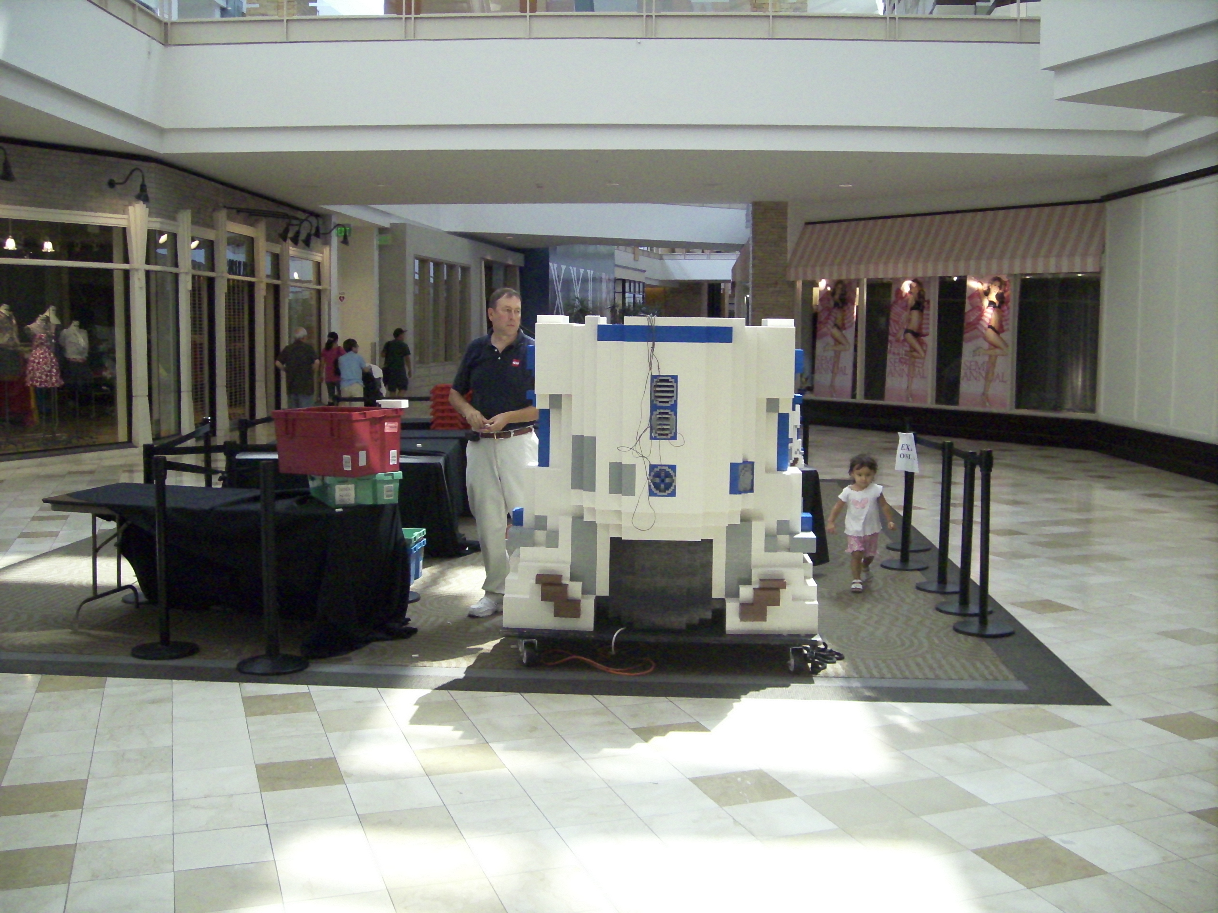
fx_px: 1126
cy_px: 456
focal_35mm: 32
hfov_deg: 56.8
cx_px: 609
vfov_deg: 44.2
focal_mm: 5.99
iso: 400
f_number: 2.9
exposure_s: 1/209
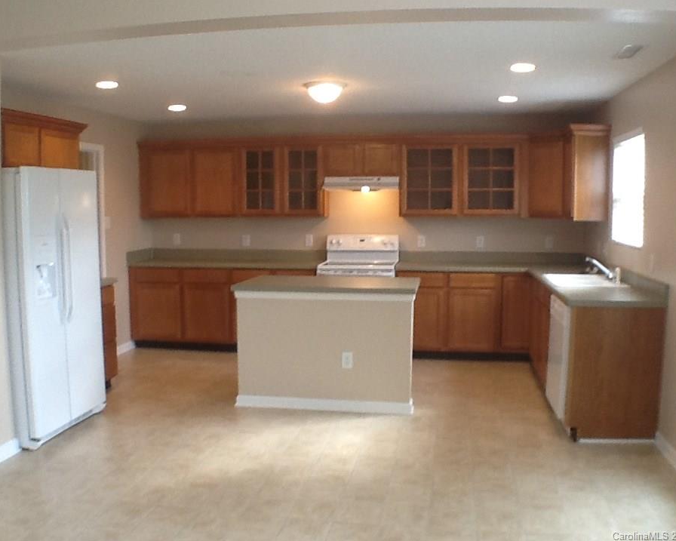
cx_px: 336
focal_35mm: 46
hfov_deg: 40.3
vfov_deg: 32.8
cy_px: 271
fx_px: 920
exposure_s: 1/30
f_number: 2.4
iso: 50
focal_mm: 2.03
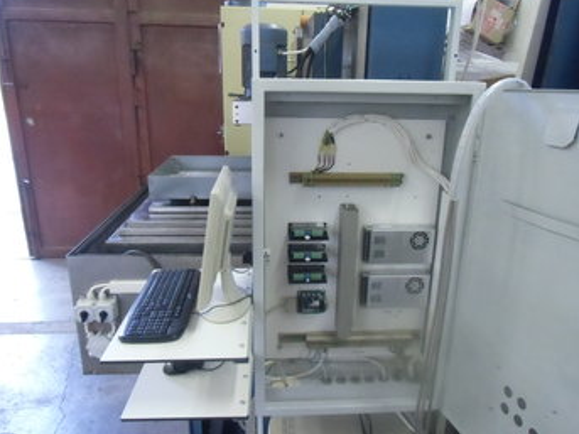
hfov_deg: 63.5
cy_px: 241
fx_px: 468
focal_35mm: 28
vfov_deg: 49.6
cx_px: 297
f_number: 3
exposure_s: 1/60
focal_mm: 4.24
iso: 800
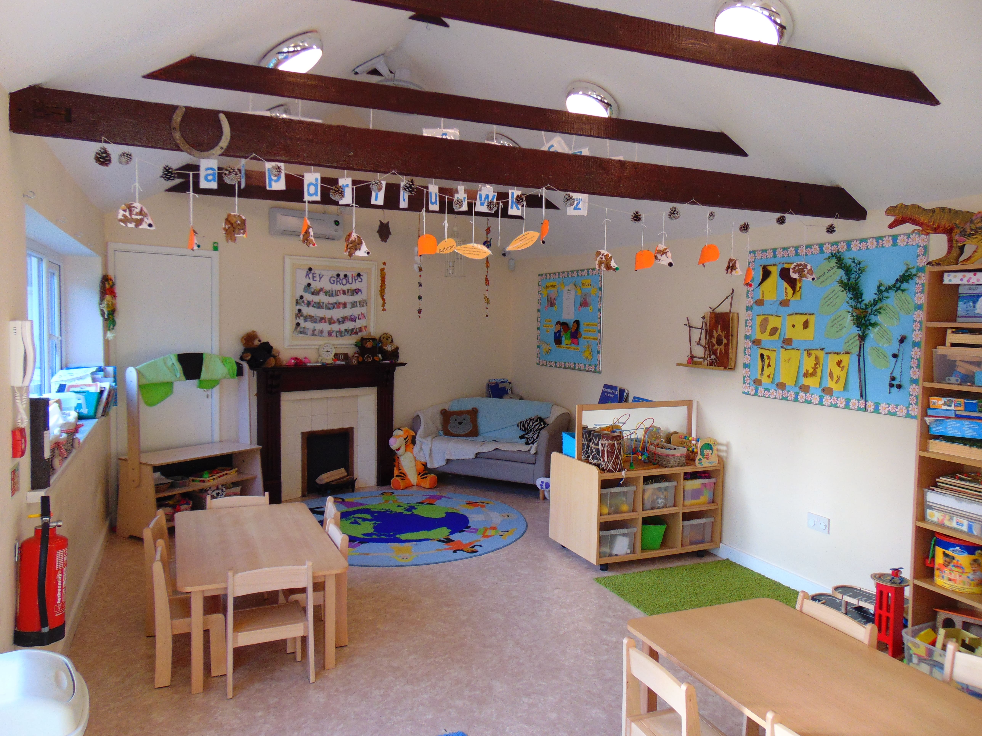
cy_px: 368
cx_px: 491
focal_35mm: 25
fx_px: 709
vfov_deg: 54.9
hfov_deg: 69.4
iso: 100
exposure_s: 1/30
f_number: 3
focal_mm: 4.5
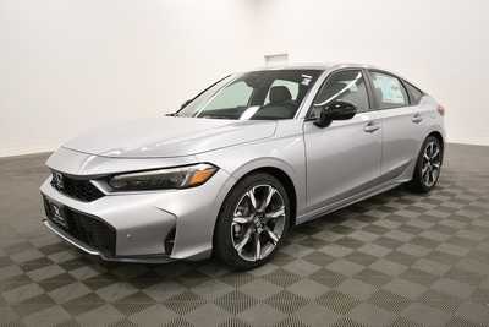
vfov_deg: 43.6
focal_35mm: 30
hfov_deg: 61.9
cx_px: 244
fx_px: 408
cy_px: 164
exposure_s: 1/160
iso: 800
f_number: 5.6
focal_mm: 20
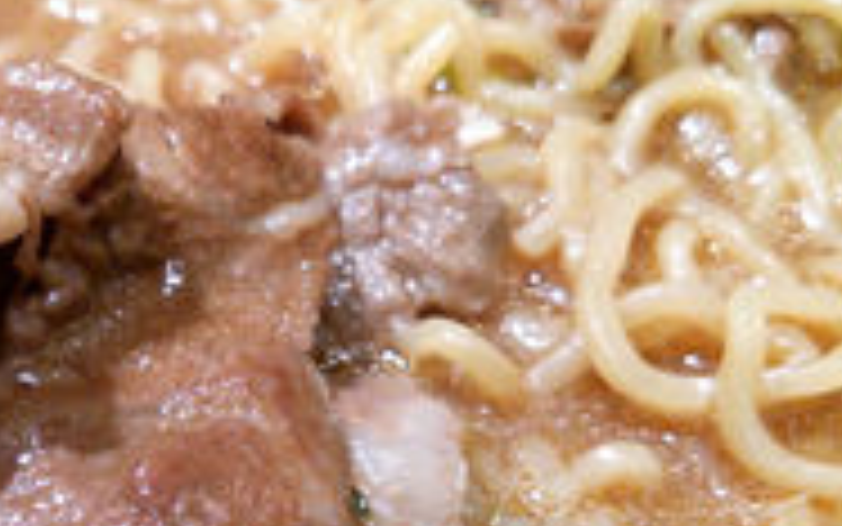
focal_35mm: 68
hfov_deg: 29.2
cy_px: 405
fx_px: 1561
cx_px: 122
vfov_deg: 19.0
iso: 125
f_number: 1.94
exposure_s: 1/44
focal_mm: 4.06
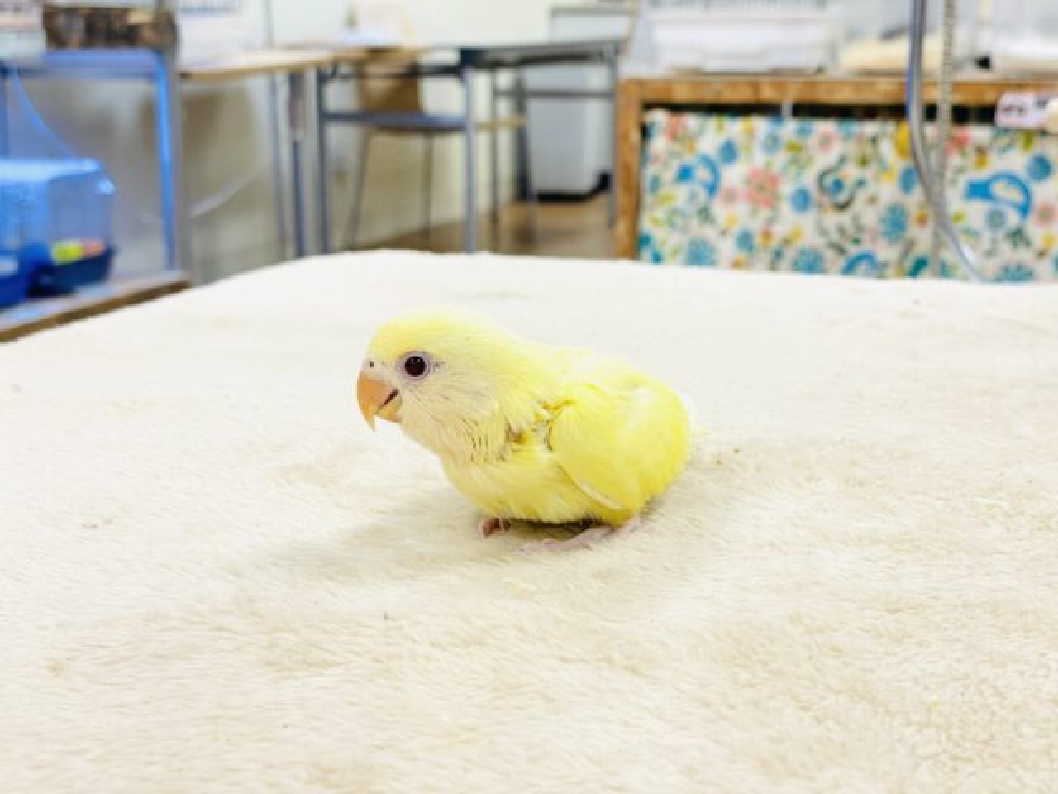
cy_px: 397
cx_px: 529
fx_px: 1589
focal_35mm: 52
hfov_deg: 36.8
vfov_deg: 28.0
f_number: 2
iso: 64
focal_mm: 6
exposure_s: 1/99
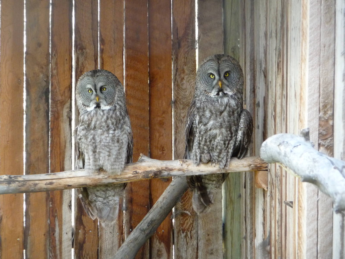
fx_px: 1884
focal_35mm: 189
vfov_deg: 7.9
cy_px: 130
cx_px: 172
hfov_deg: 10.5
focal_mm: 32.3
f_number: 4.8
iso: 400
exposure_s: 1/125
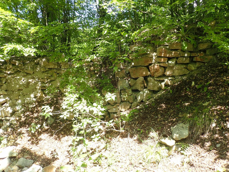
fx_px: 165
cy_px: 86
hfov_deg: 69.4
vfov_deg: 54.9
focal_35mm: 25
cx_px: 114
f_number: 2.8
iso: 100
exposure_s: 1/125
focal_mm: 4.5
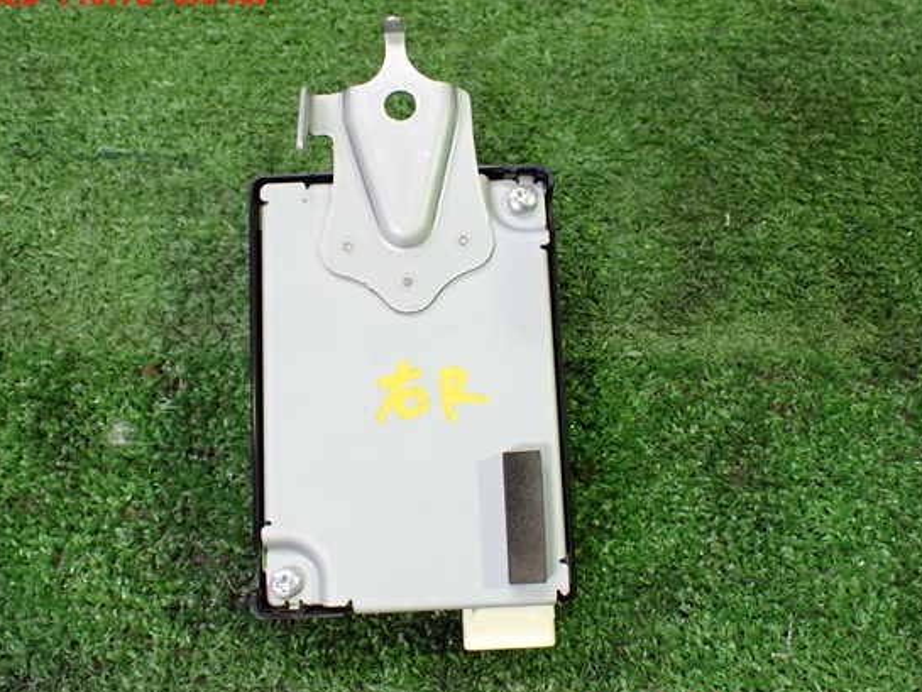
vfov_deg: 43.0
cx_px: 465
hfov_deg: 55.3
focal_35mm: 33
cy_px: 354
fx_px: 879
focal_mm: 5.4
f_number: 2.3
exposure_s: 1/125
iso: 800
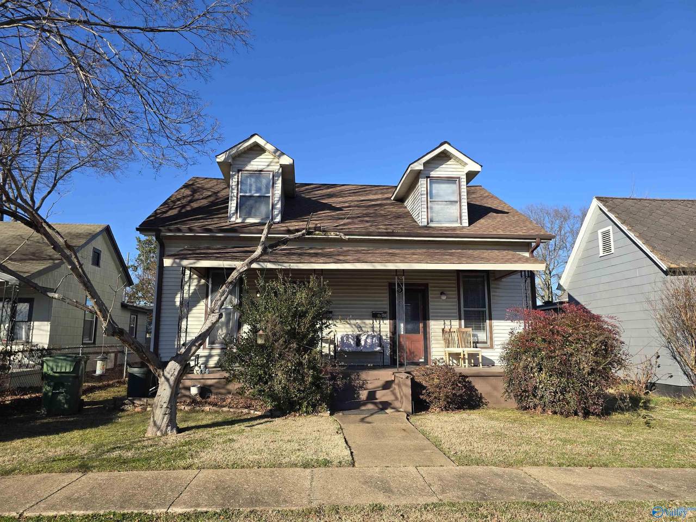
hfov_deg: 73.9
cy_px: 261
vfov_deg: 58.9
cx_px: 348
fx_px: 462
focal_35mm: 23
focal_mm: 6.3
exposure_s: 1/572
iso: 12
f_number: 1.7
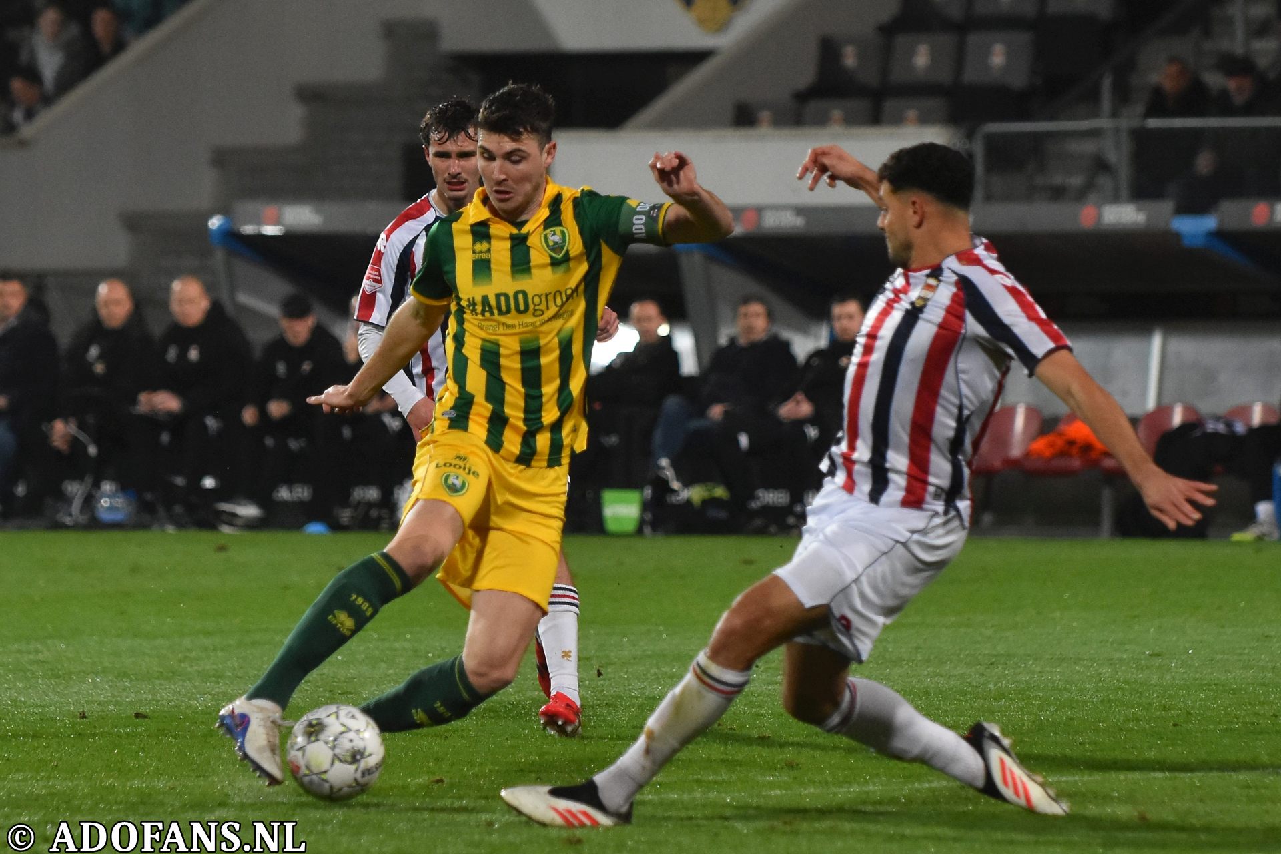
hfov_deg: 8.9
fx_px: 8272
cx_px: 640
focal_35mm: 232
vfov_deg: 5.9
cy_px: 427
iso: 2000
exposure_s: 1/1000
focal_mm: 155
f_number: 2.8
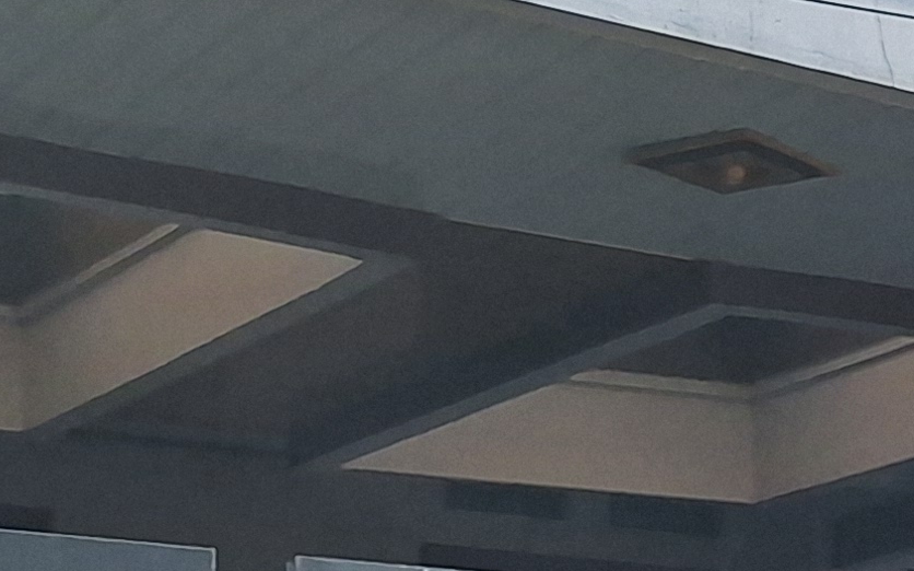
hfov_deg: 14.3
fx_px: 2963
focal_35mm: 119
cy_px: 814
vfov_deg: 10.7
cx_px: 1889
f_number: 1.8
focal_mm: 5.54
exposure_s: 1/2342
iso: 40
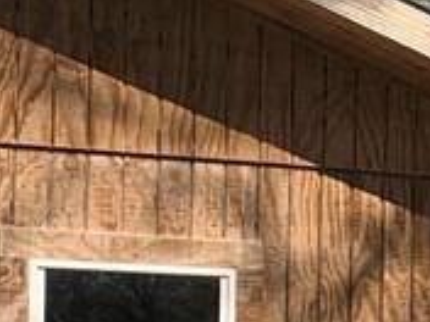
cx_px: 1031
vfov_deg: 9.7
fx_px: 1876
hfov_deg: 11.0
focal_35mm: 151
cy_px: 344
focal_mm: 4.25
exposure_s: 1/1190
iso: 25
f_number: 1.8
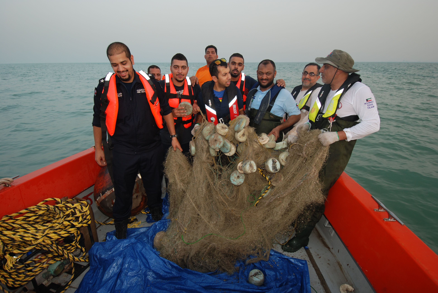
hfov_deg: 85.4
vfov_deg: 63.4
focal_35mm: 20
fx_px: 238
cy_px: 146
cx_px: 219
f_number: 4
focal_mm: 13
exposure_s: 1/60
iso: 100
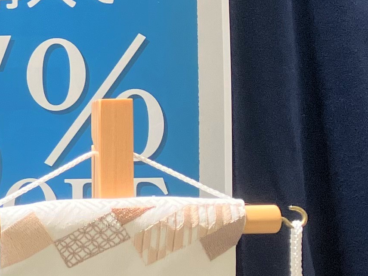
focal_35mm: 132
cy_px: 243
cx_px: -430
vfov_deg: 11.2
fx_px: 1403
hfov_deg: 12.6
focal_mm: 3.99
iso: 50
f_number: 1.8
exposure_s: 1/100
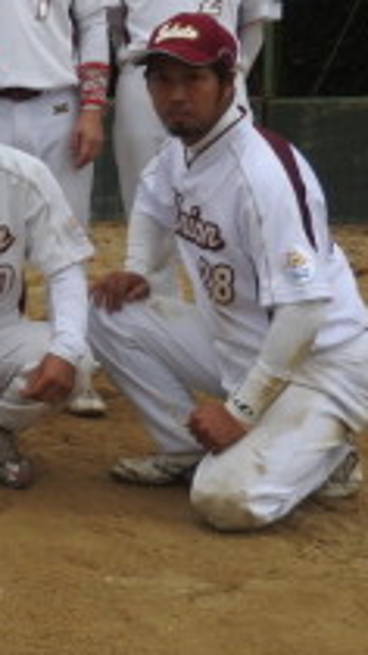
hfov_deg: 12.4
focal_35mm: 87
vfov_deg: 24.3
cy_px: 193
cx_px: -343
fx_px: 1510
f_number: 3.5
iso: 100
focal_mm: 5
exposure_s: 1/640
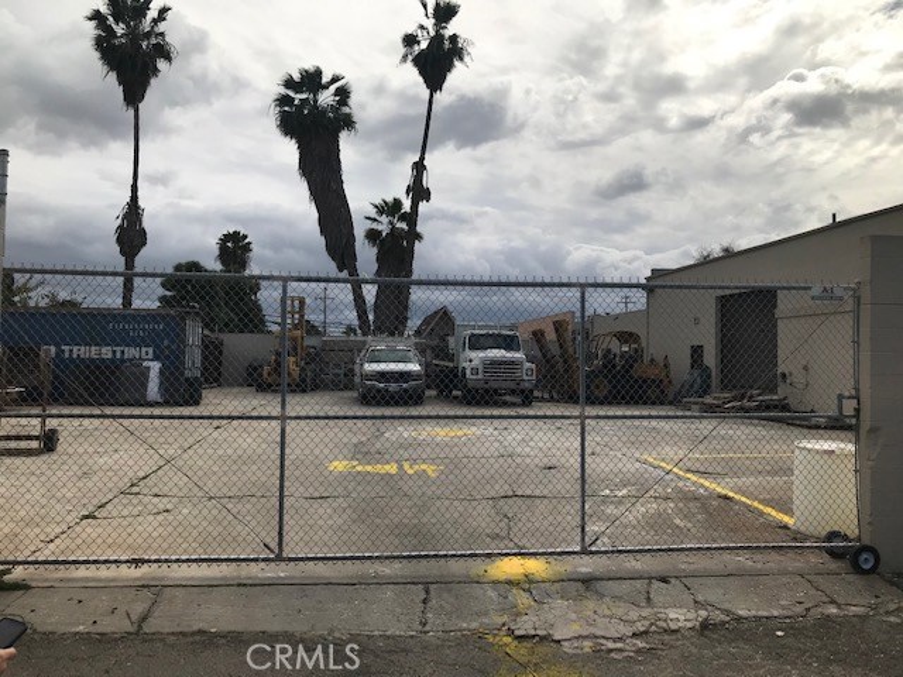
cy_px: 338
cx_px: 452
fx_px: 730
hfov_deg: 63.4
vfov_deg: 49.7
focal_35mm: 28
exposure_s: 1/6849
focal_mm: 3.99
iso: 20
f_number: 1.8
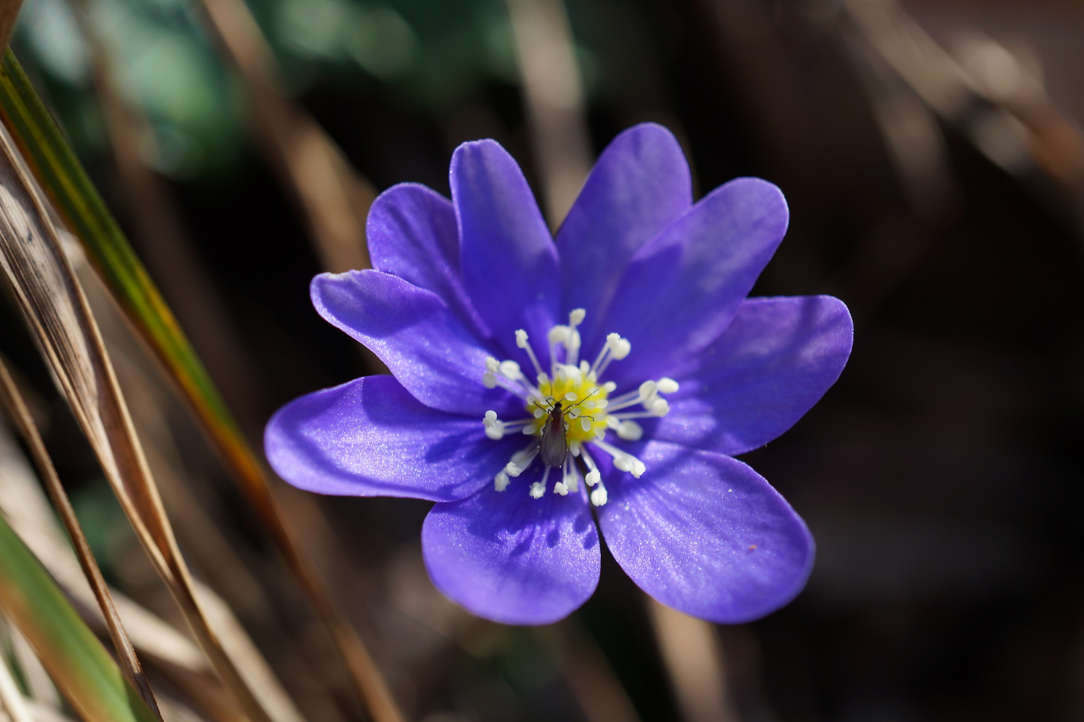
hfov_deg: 43.6
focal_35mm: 45
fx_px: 1354
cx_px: 542
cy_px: 361
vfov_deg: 29.8
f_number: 8
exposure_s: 1/160
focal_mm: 30
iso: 100
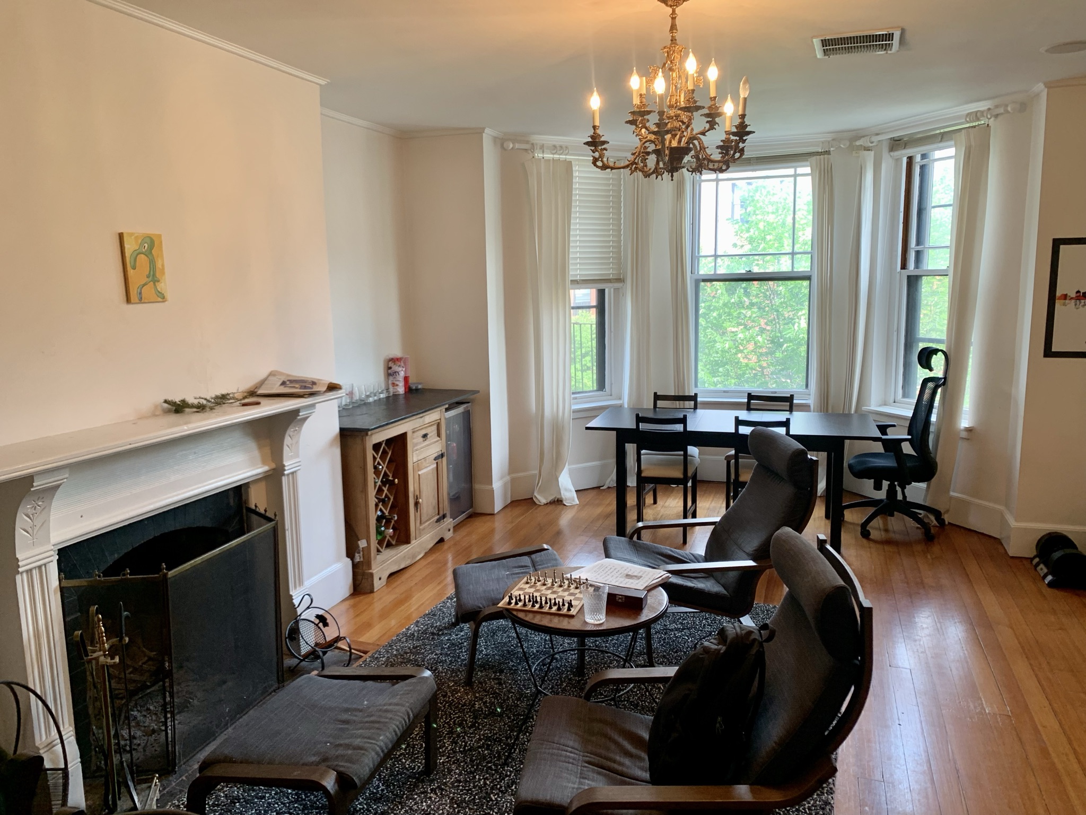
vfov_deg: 53.1
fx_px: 816
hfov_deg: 67.3
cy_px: 408
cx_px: 543
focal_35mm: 26
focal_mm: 4.25
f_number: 1.8
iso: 64
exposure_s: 1/60
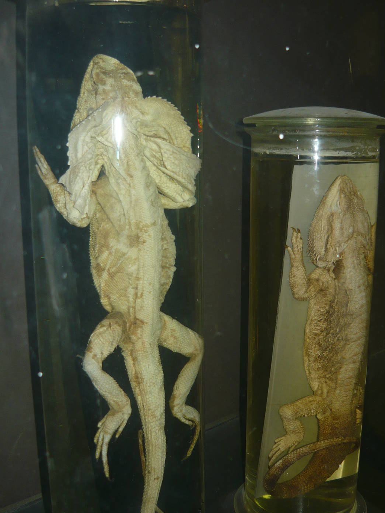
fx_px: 563
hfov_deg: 37.7
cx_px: 204
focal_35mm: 38
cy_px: 272
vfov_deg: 48.9
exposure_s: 1/30
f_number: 2.8
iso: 100
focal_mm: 5.5
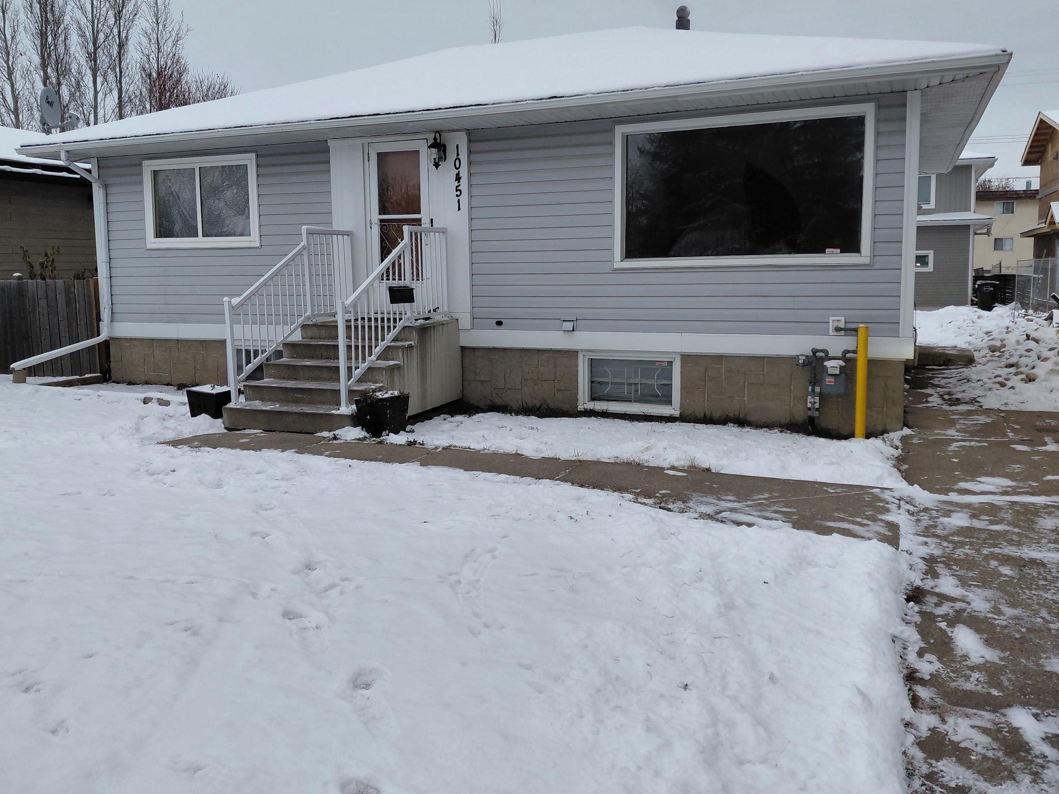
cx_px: 502
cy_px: 352
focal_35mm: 28
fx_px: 857
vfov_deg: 49.6
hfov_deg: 63.4
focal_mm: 4.69
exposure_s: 1/191
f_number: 1.8
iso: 50
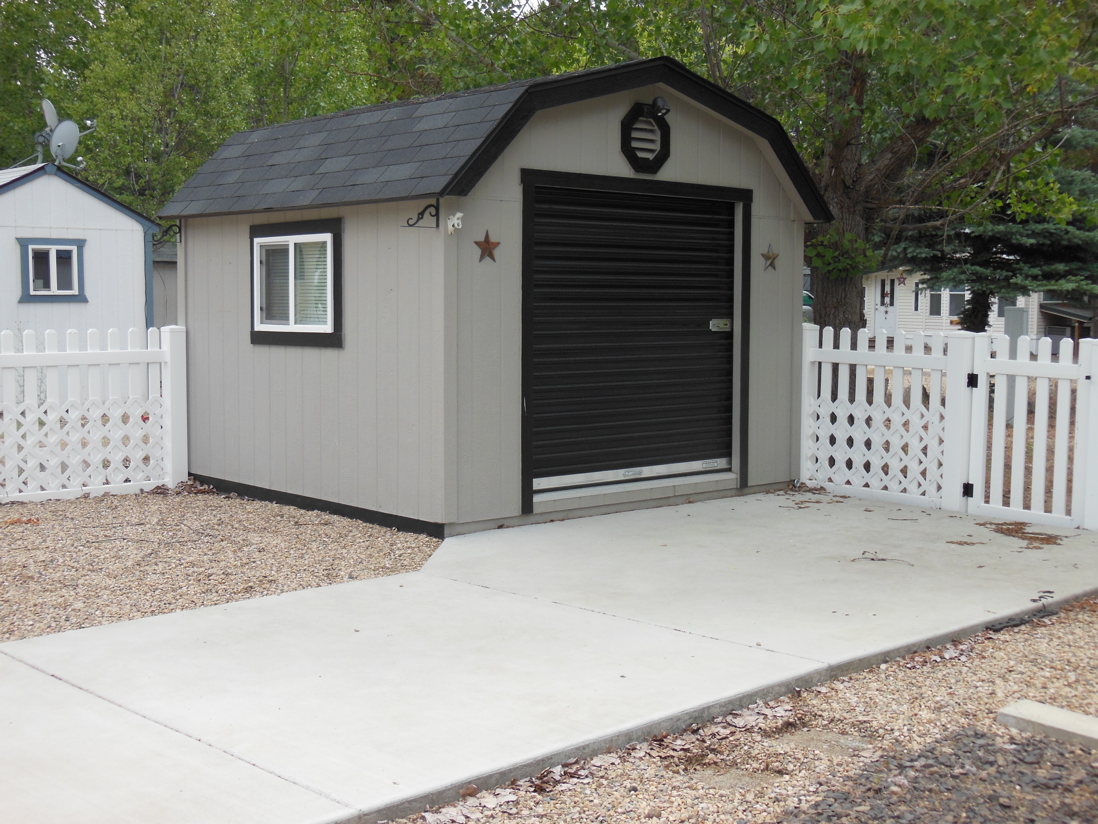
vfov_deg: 32.2
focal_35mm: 45
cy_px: 412
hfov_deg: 42.1
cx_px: 549
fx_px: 1427
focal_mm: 8
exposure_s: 1/400
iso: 125
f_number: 4.4
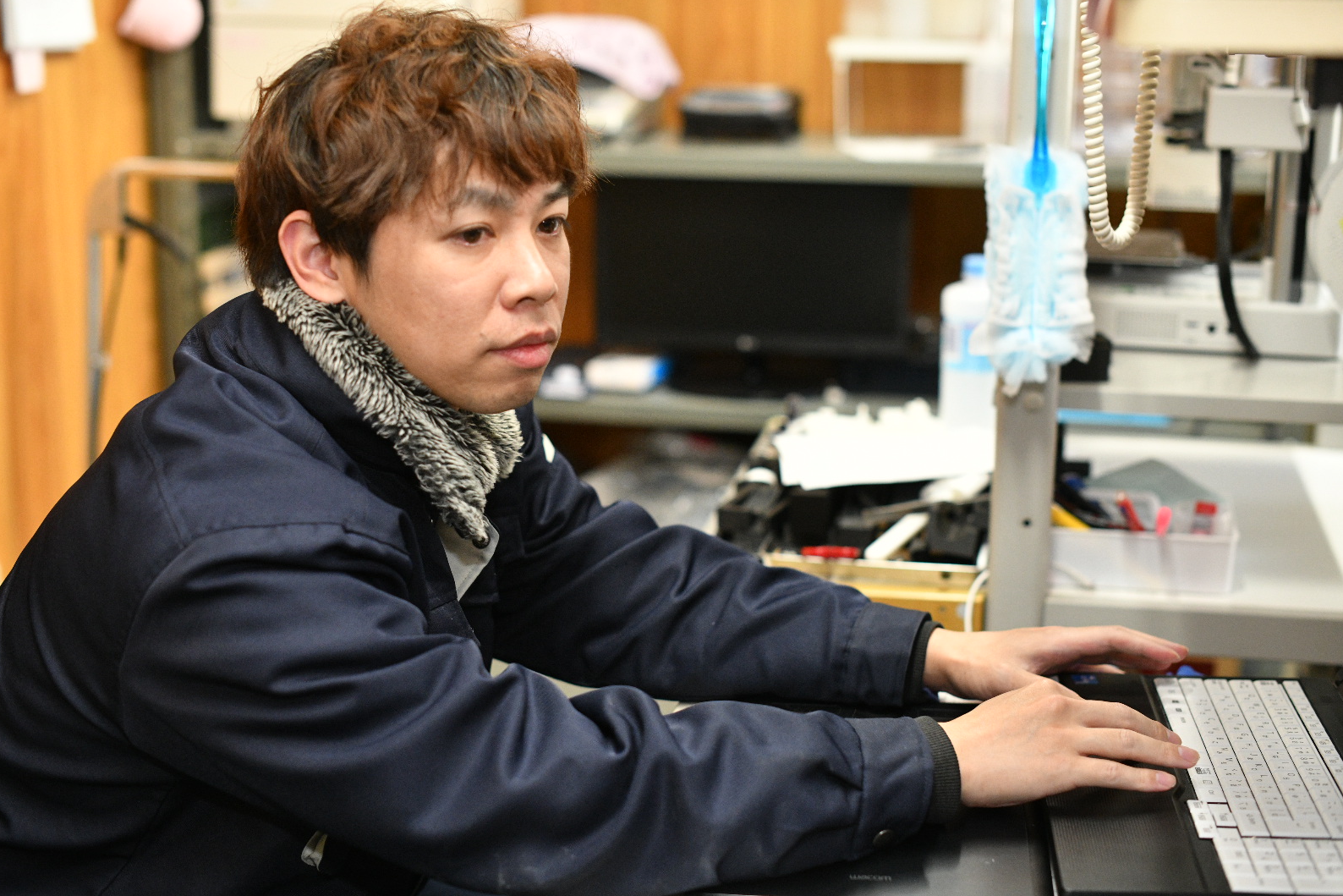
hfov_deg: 38.9
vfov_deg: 26.5
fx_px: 1903
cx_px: 664
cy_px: 446
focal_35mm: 51
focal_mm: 50
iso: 2500
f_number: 2.8
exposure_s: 1/500
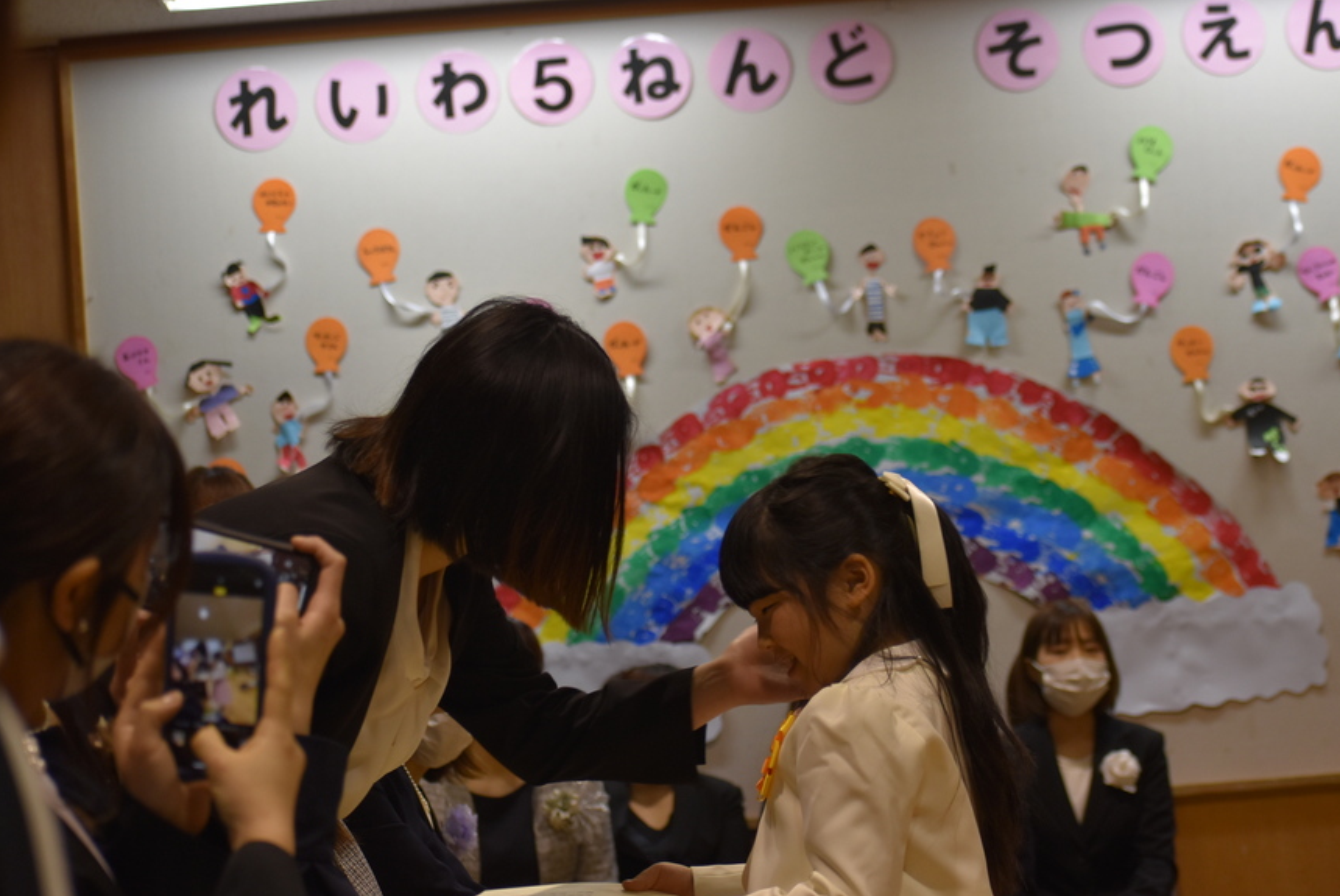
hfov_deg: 16.8
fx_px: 4545
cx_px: 746
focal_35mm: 122
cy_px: 477
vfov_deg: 11.3
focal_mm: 70
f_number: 4.5
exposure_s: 1/60
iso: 400
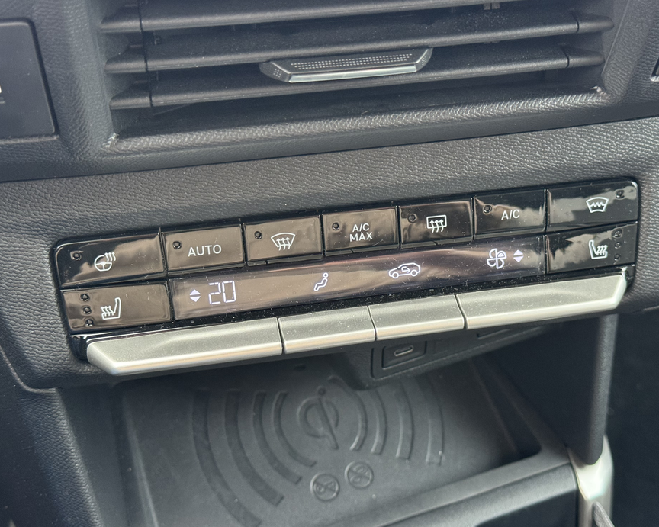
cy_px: 263
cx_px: 355
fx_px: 995
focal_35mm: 51
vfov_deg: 29.7
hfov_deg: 36.6
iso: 320
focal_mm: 6.76
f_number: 1.78
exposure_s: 1/37
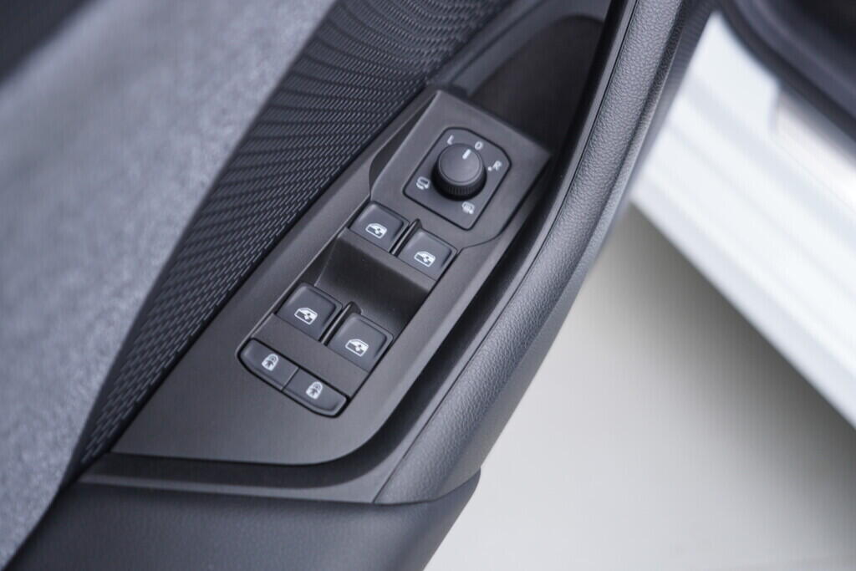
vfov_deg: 36.9
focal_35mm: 36
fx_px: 856
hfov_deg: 53.1
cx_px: 428
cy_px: 286
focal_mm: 24
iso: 125
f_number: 2.8
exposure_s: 1/40
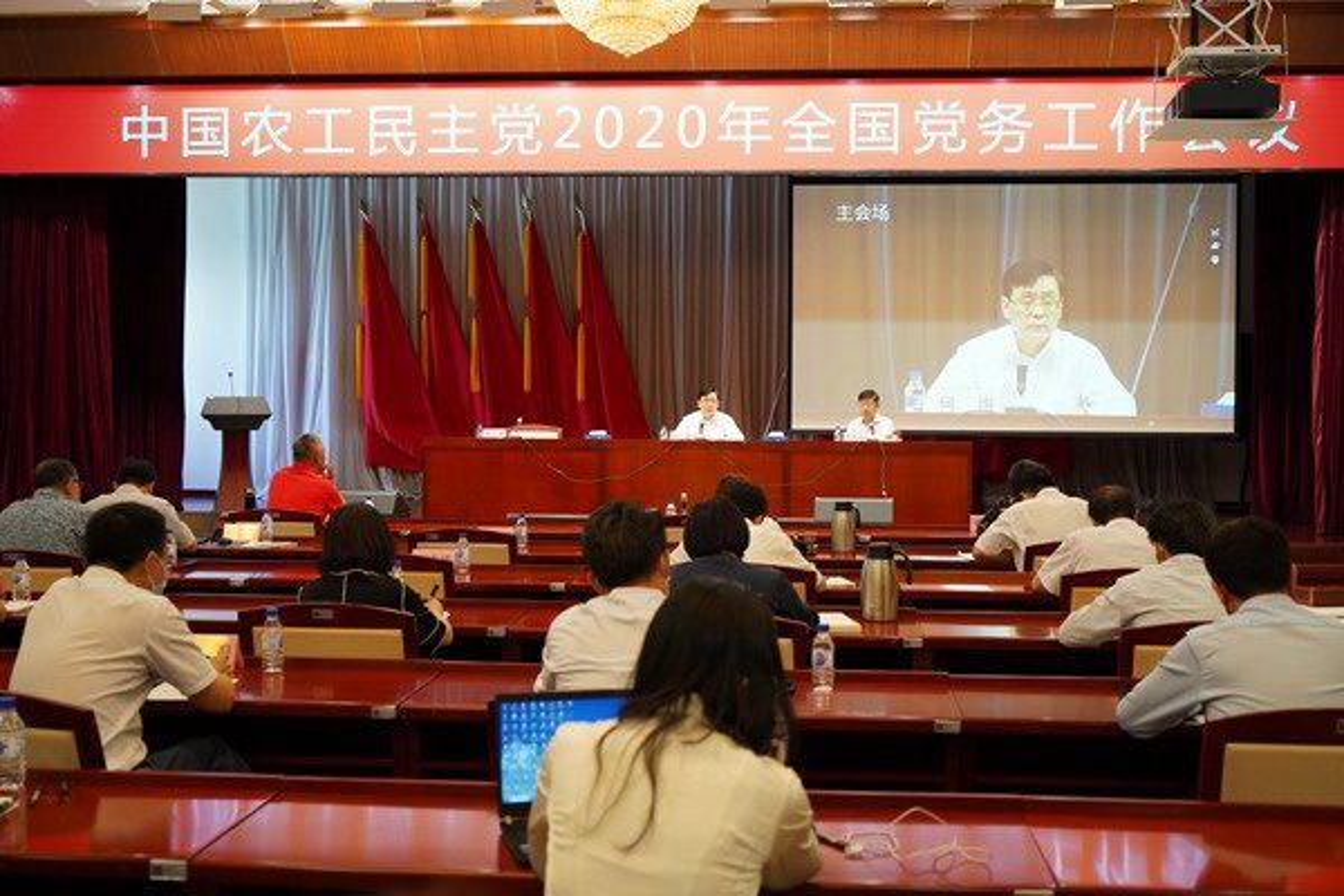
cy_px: 448
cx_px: 672
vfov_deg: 33.4
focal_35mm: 40
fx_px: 1493
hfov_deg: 48.5
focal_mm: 40
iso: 4000
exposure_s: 1/160
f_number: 4
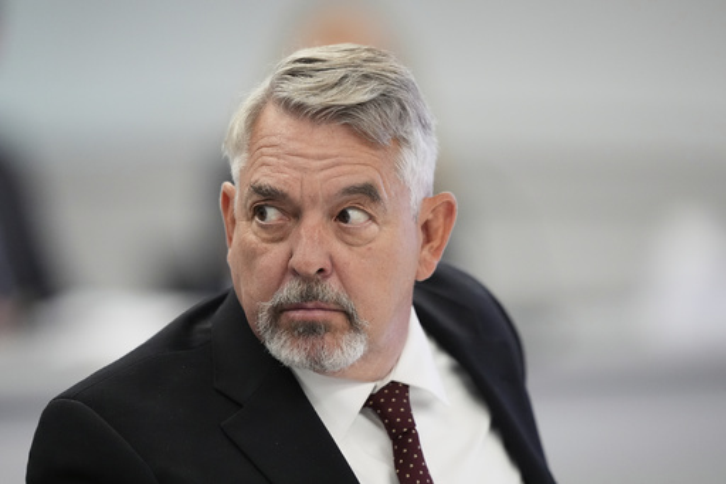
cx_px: 363
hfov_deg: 5.2
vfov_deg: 3.4
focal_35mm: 400
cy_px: 242
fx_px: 8064
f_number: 2.8
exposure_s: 1/1000
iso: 5000
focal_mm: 400
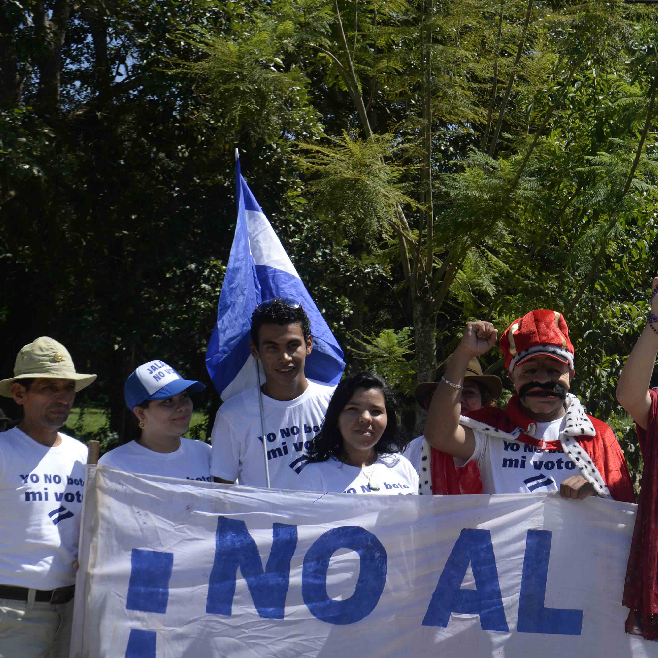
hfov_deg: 25.1
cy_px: 414
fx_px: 1419
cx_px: 628
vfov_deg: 26.0
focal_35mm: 66
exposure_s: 1/400
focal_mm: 35
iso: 200
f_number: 8
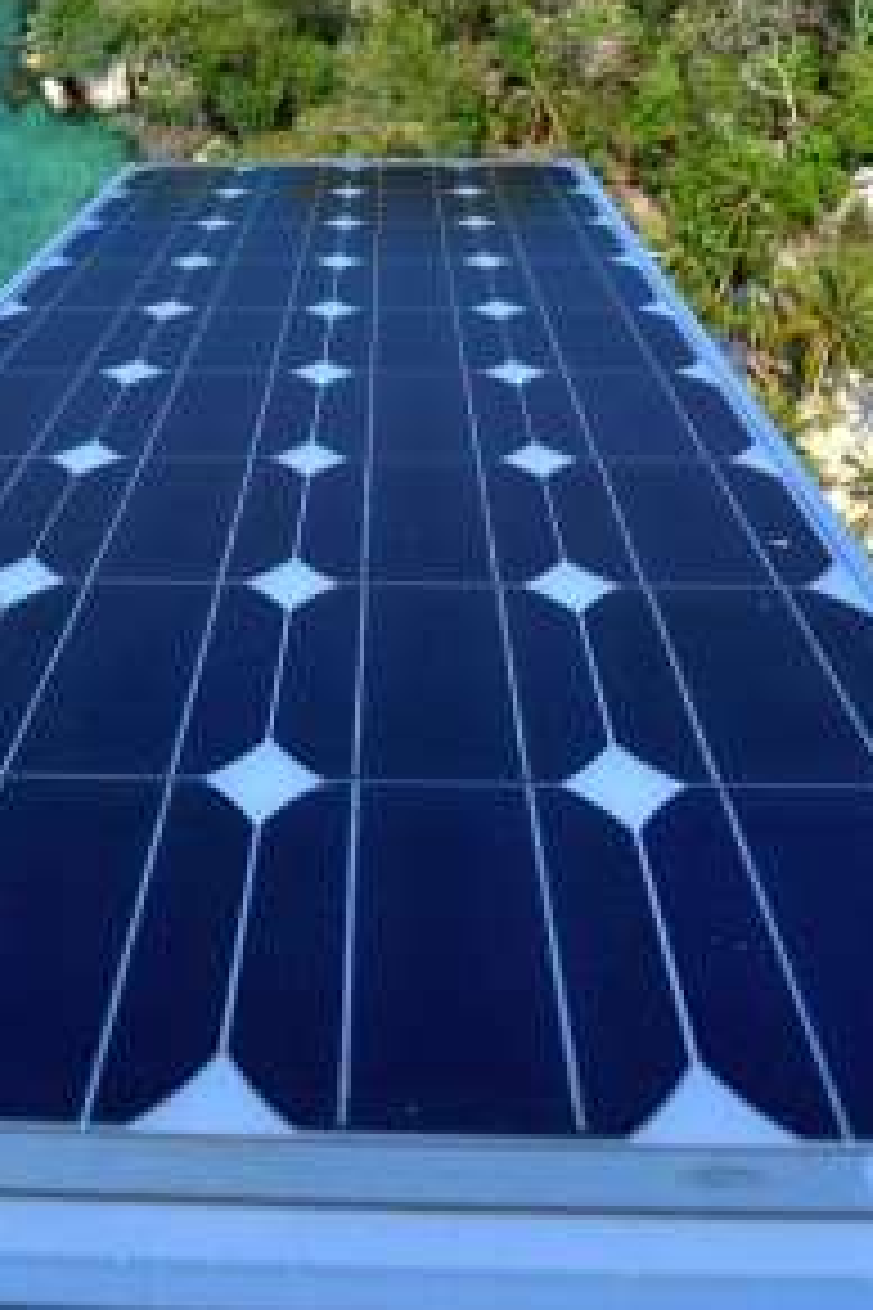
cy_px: 36
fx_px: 1273
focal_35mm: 35
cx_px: 351
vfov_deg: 46.6
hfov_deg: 37.7
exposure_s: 1/250
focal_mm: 17
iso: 100
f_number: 8
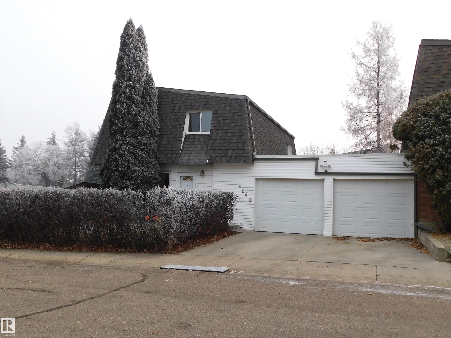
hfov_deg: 60.0
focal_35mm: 30
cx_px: 226
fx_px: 391
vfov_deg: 46.8
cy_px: 169
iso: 125
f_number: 3.2
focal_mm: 5.3
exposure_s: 1/80
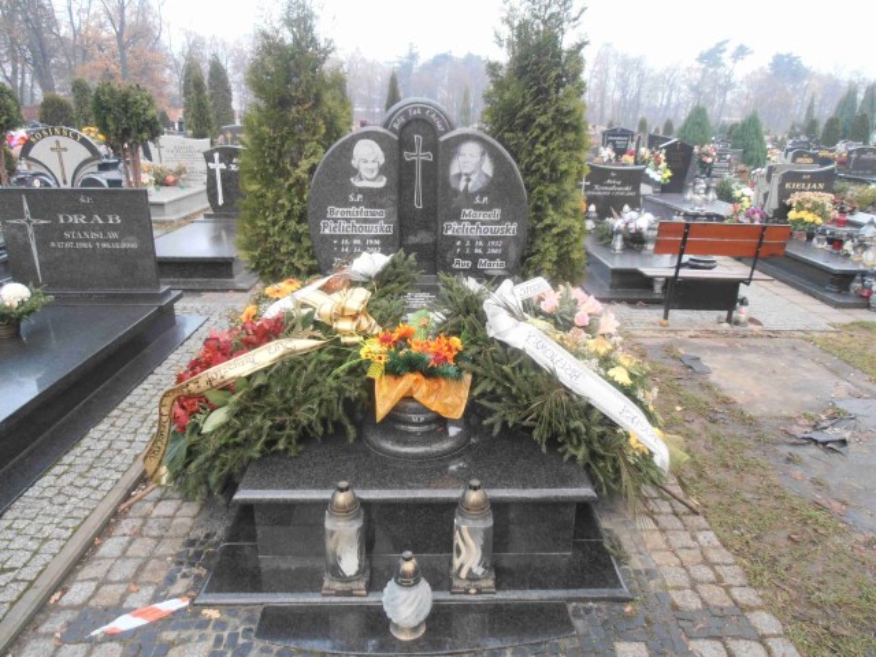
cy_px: 328
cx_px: 438
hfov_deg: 71.6
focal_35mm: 24
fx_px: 607
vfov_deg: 56.8
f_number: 3
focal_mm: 4.2
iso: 80
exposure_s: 1/80
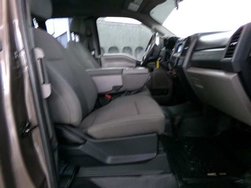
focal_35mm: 24
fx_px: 174
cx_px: 126
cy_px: 94
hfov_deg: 71.6
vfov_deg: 56.8
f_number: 3.7
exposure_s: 1/17
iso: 594
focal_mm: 4.3
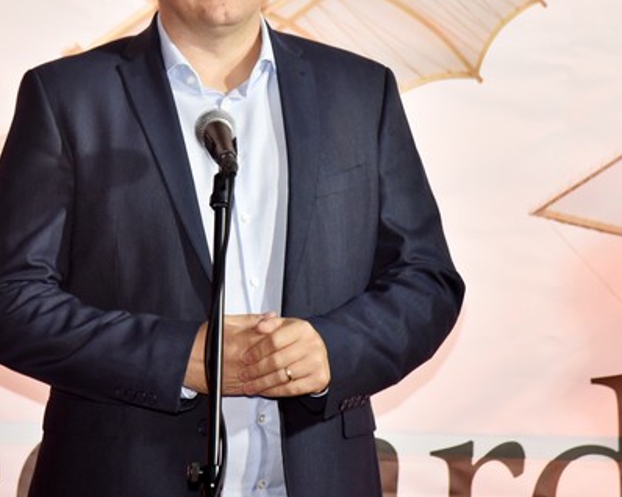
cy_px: 151
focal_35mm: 232
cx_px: 211
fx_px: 4269
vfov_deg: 6.7
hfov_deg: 8.3
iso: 1250
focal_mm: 120
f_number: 4
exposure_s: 1/200
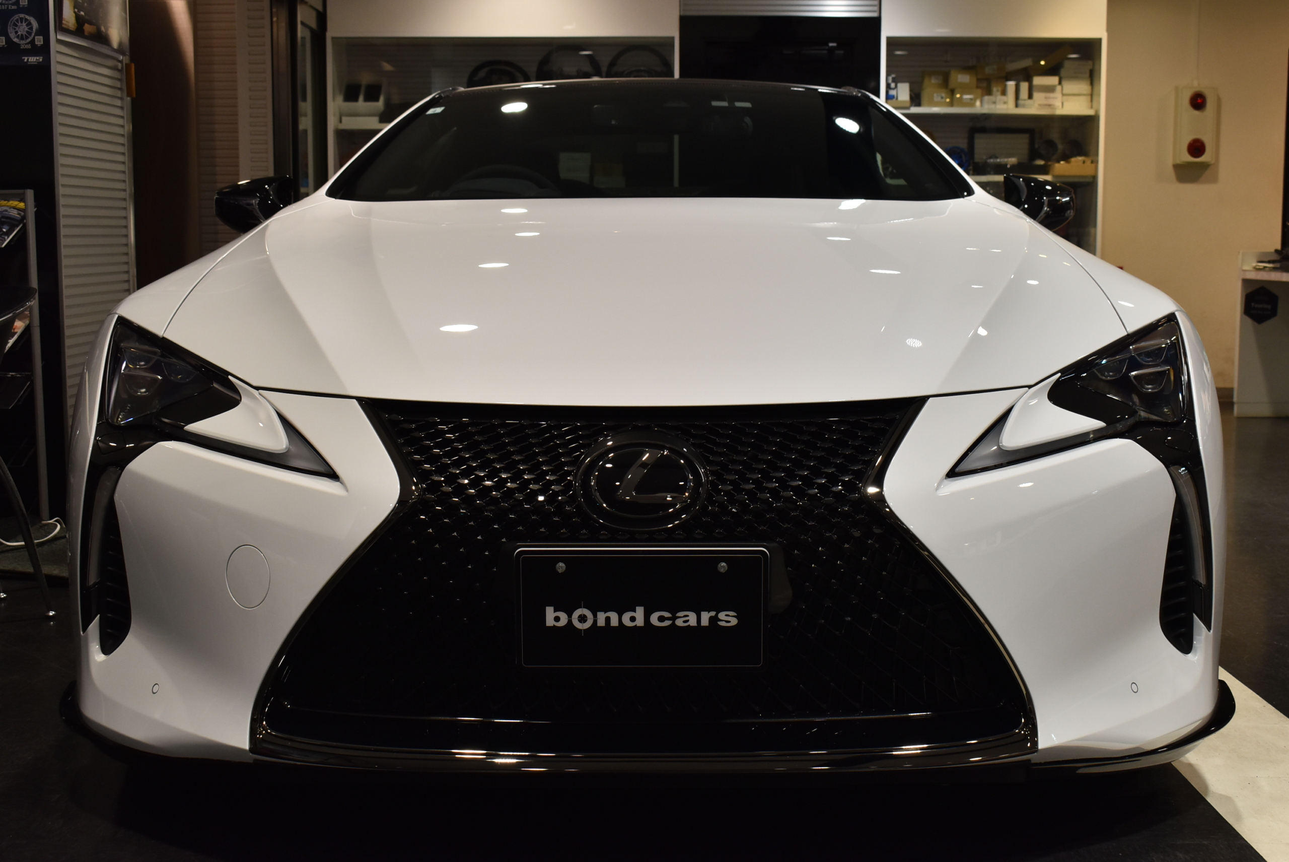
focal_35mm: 45
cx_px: 644
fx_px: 1612
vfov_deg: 29.9
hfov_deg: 43.6
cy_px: 431
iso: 720
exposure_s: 1/50
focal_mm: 30
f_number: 8
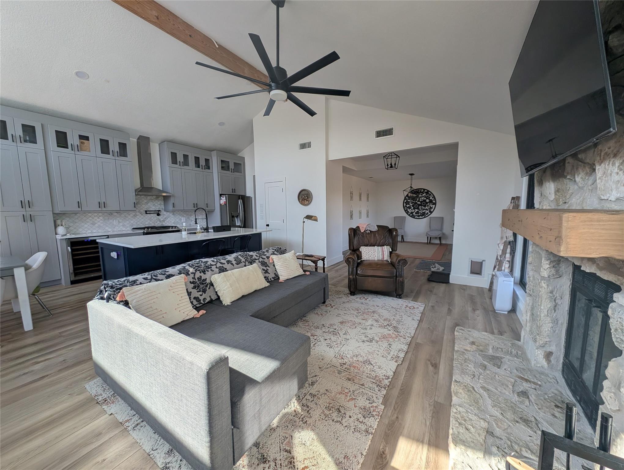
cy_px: 235
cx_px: 312
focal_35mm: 12
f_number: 1.95
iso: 38
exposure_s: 1/168
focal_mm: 2.23
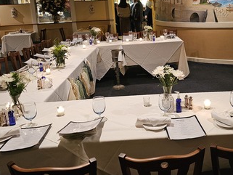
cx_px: 156
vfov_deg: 33.1
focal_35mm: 43
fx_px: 290
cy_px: 50
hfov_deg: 43.2
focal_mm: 6.3
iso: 640
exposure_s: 1/30
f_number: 1.7
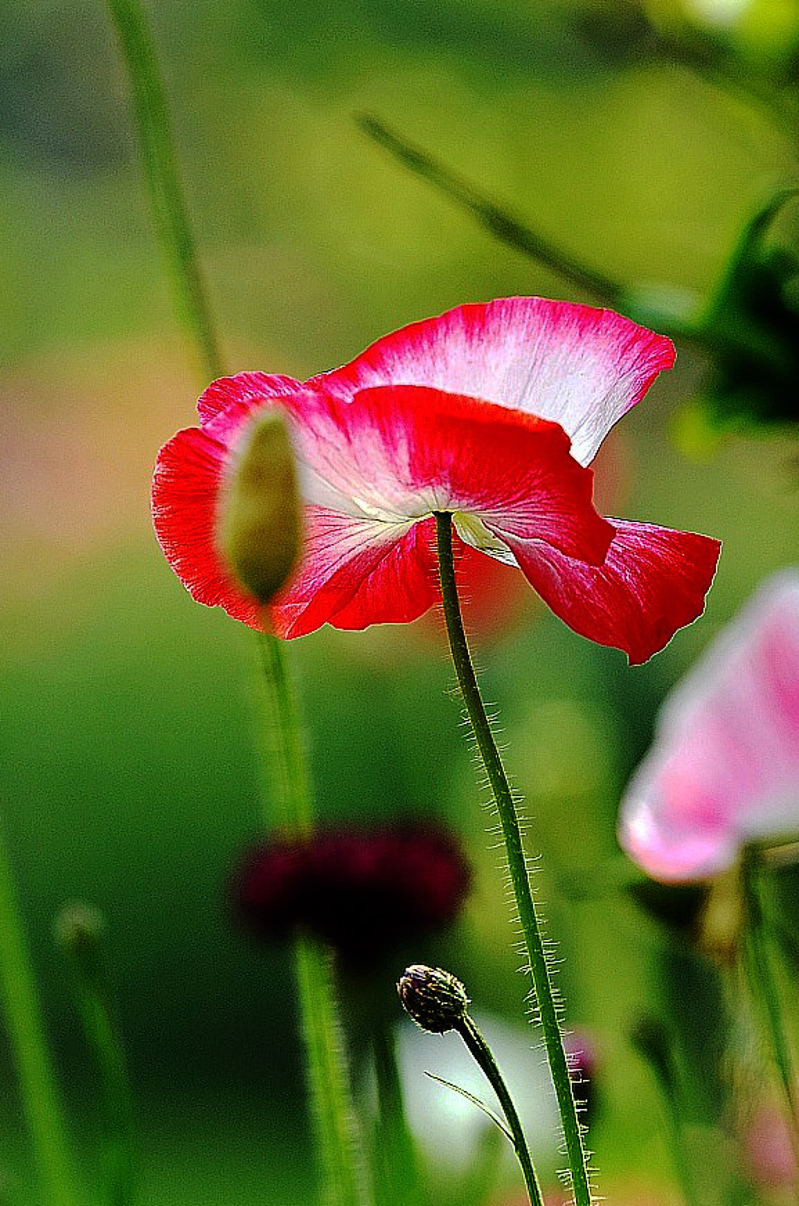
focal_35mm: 416
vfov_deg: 5.0
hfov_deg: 3.3
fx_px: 13909
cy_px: 410
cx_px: 432
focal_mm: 200
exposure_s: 1/400
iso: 100
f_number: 5
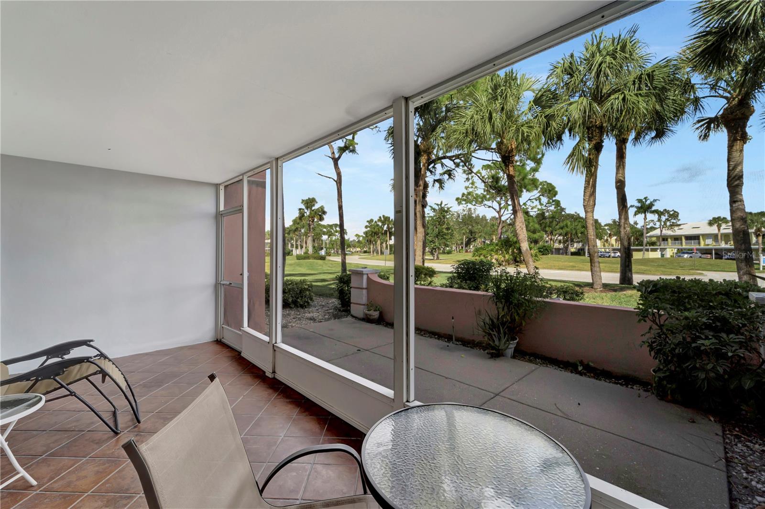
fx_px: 297
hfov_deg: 104.3
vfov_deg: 81.1
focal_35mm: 14
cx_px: 382
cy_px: 254
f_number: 14
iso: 500
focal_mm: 14
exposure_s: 1/125
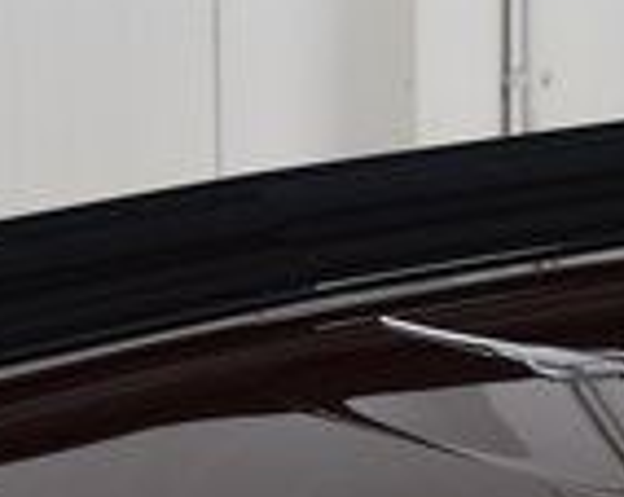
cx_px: 321
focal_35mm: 216
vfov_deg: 7.1
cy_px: 350
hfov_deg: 9.0
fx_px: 3981
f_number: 6.3
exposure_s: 1/15
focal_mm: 34
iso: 400
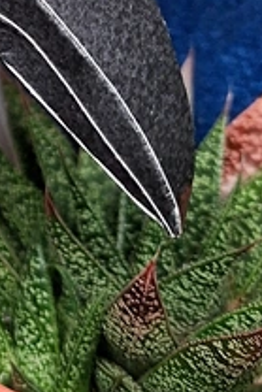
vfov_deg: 18.5
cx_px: -349
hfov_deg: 11.4
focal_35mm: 101
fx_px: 1101
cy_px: -147
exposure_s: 1/120
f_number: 1.8
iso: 80
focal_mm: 5.54
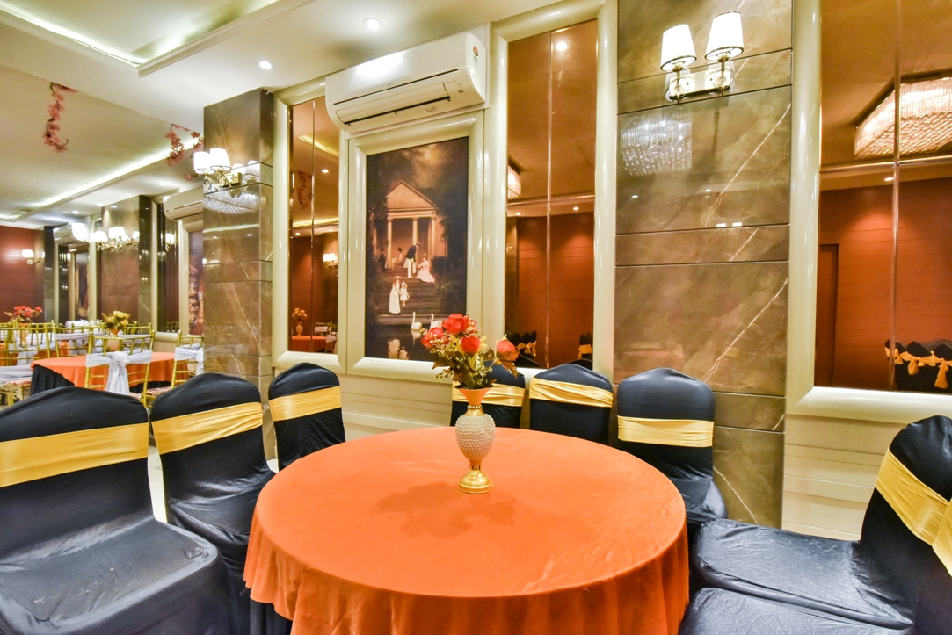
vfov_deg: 73.8
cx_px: 476
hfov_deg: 96.7
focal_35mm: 16
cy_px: 318
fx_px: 423
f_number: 9
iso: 5000
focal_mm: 16
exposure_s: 1/50
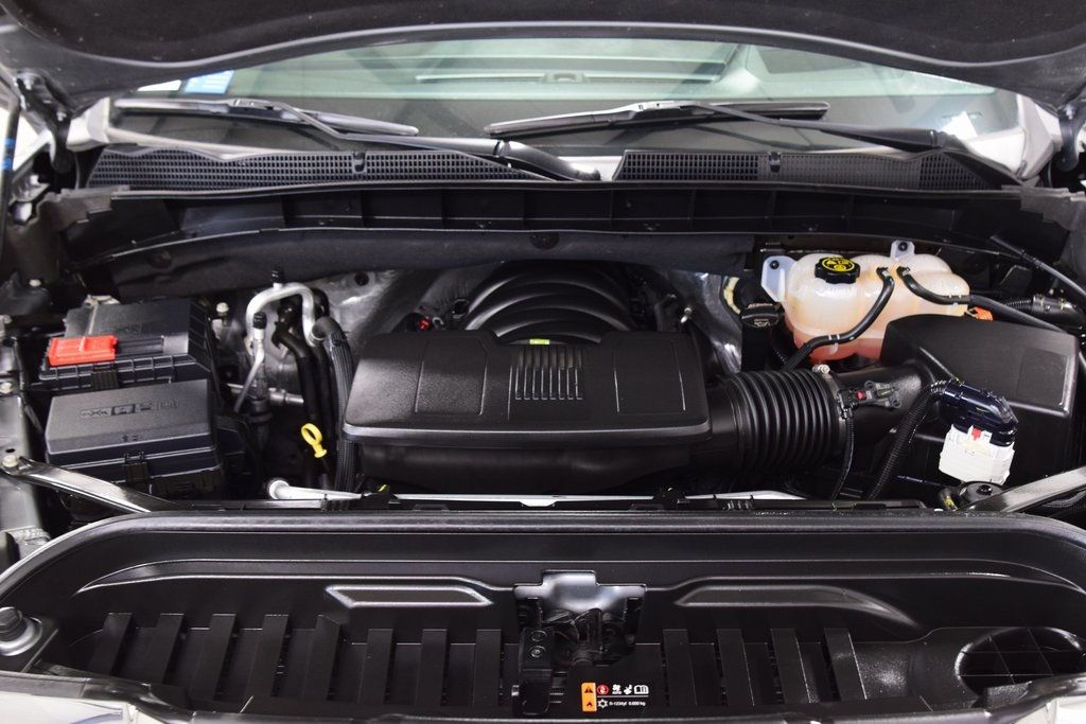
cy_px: 362
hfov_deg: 53.1
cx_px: 543
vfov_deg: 36.9
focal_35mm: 36
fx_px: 1086
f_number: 5
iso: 1600
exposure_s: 1/15
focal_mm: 24
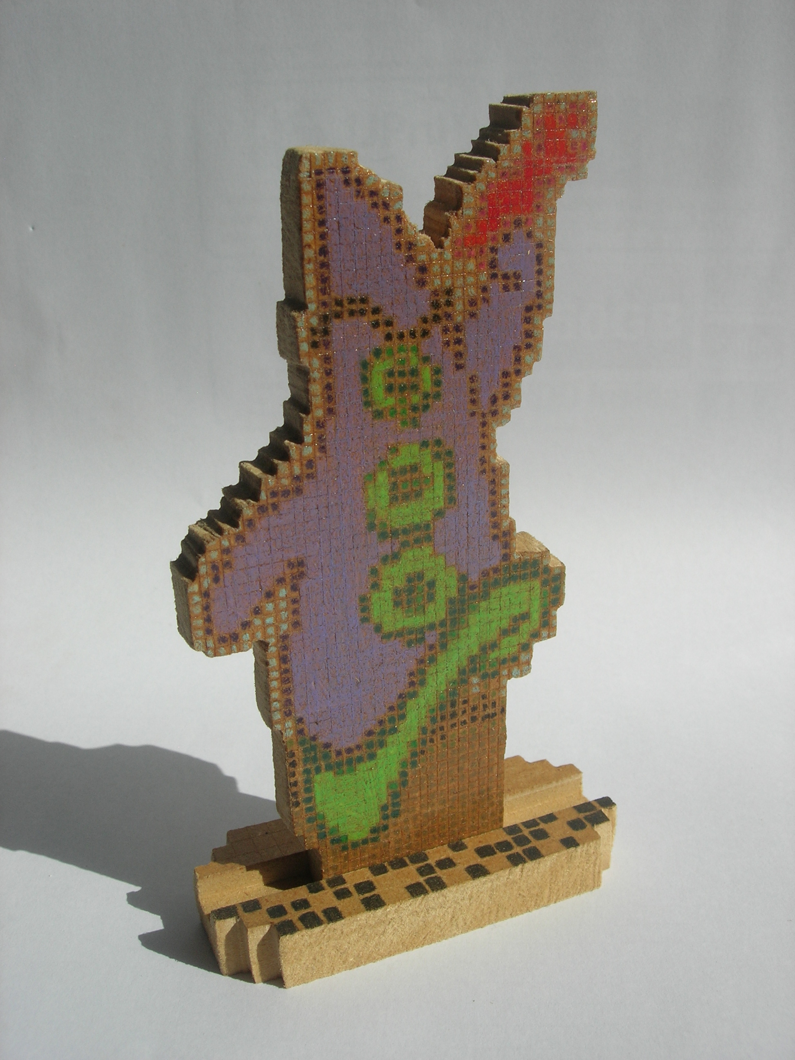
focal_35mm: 38
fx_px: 1164
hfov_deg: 37.7
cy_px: 530
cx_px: 398
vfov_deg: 49.0
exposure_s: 1/1337
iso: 64
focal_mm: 7.8
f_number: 4.8
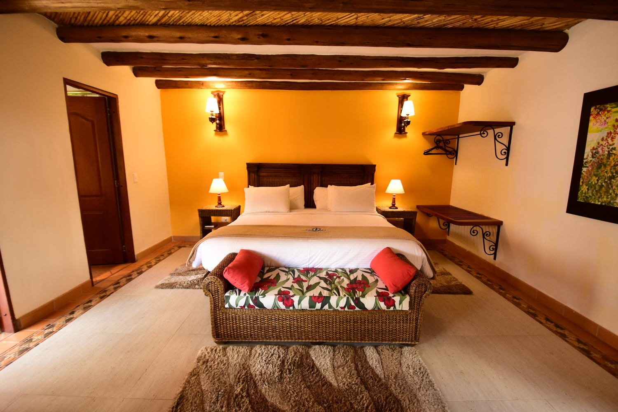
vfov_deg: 77.3
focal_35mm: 15
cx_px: 309
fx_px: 257
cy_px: 206
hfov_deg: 100.4
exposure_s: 1/15
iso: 500
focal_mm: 10
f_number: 3.5
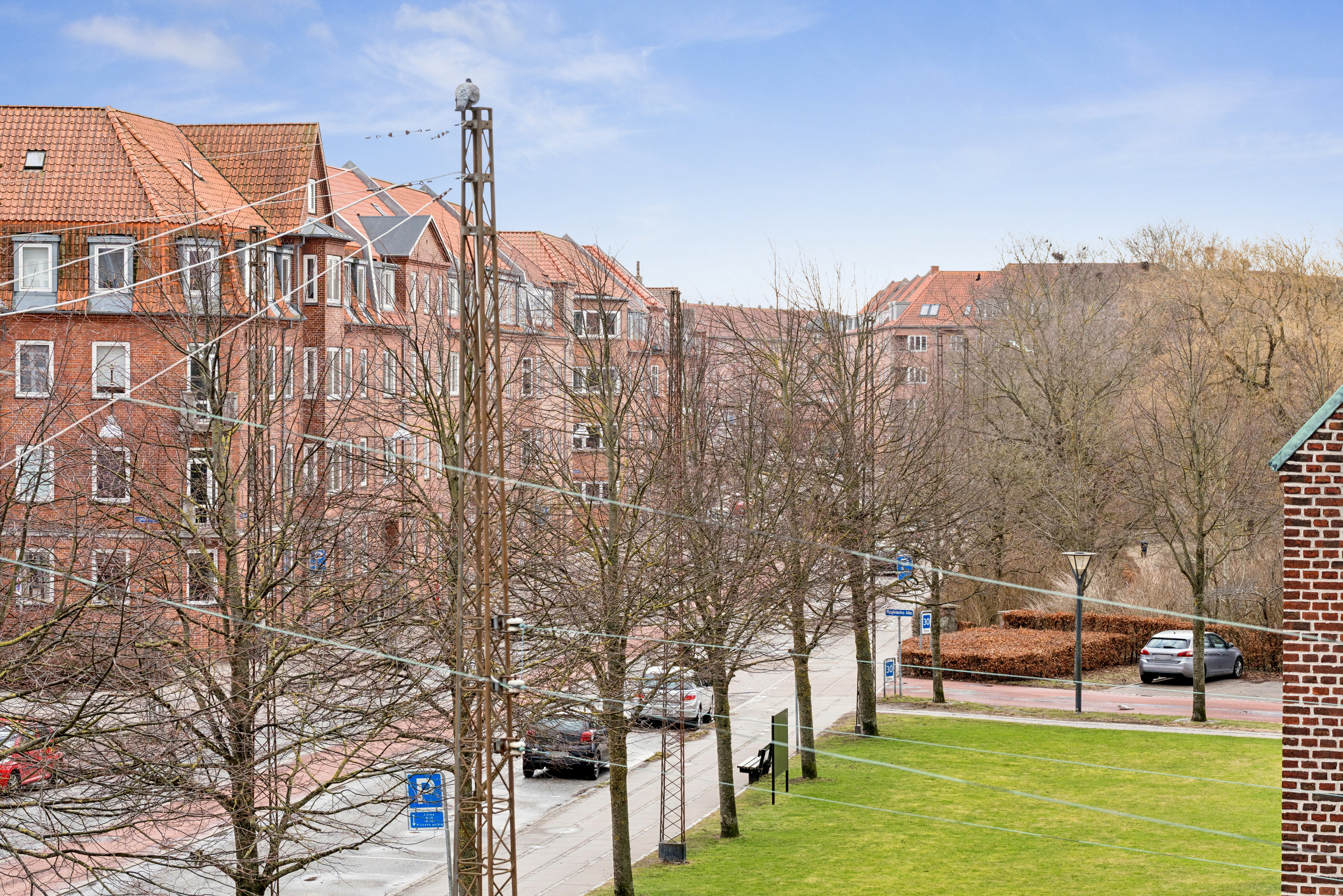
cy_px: 448
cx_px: 672
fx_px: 3395
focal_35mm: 91
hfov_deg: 22.4
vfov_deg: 15.0
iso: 800
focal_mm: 91
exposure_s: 1/400
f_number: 8
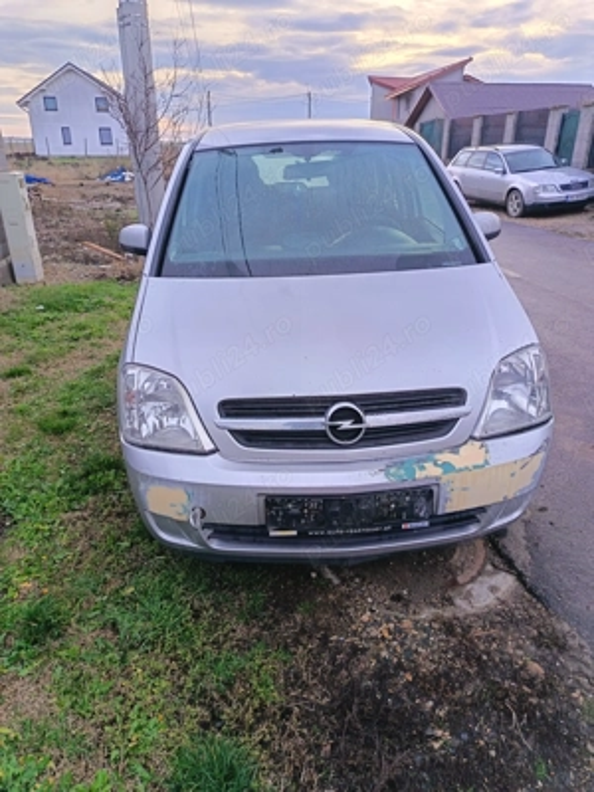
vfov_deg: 71.6
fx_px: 549
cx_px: 297
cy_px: 396
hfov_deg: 56.8
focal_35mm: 24
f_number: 1.75
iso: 488
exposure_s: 1/100
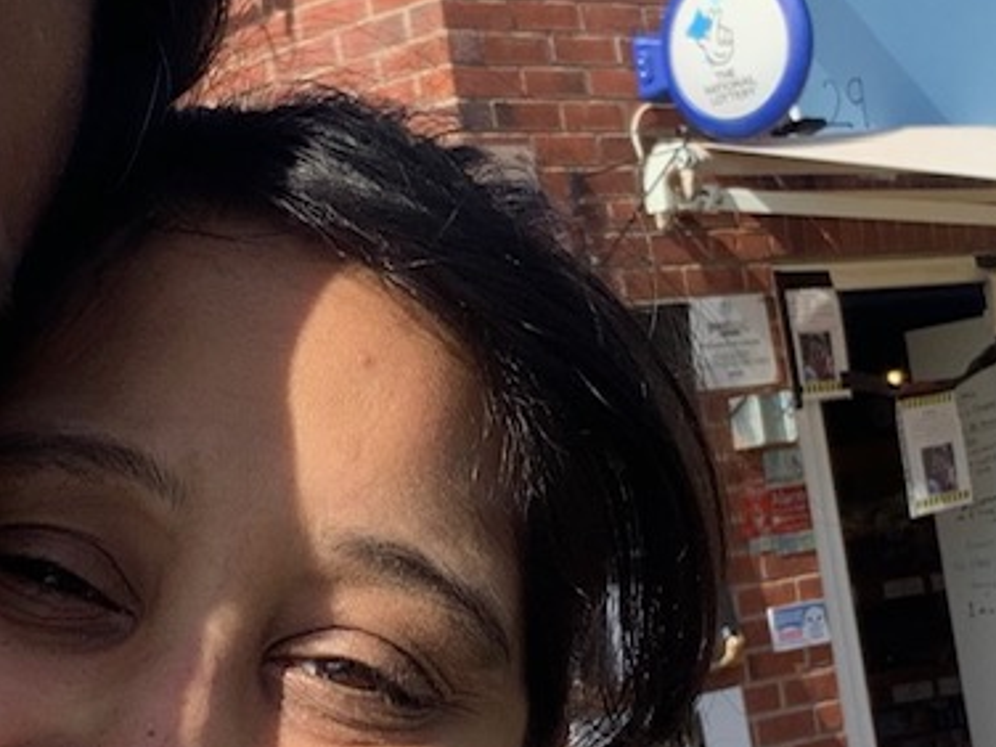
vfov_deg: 13.6
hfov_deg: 18.0
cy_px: 363
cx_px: 591
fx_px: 3136
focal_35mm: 109
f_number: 2.2
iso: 16
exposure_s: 1/527
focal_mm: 2.87
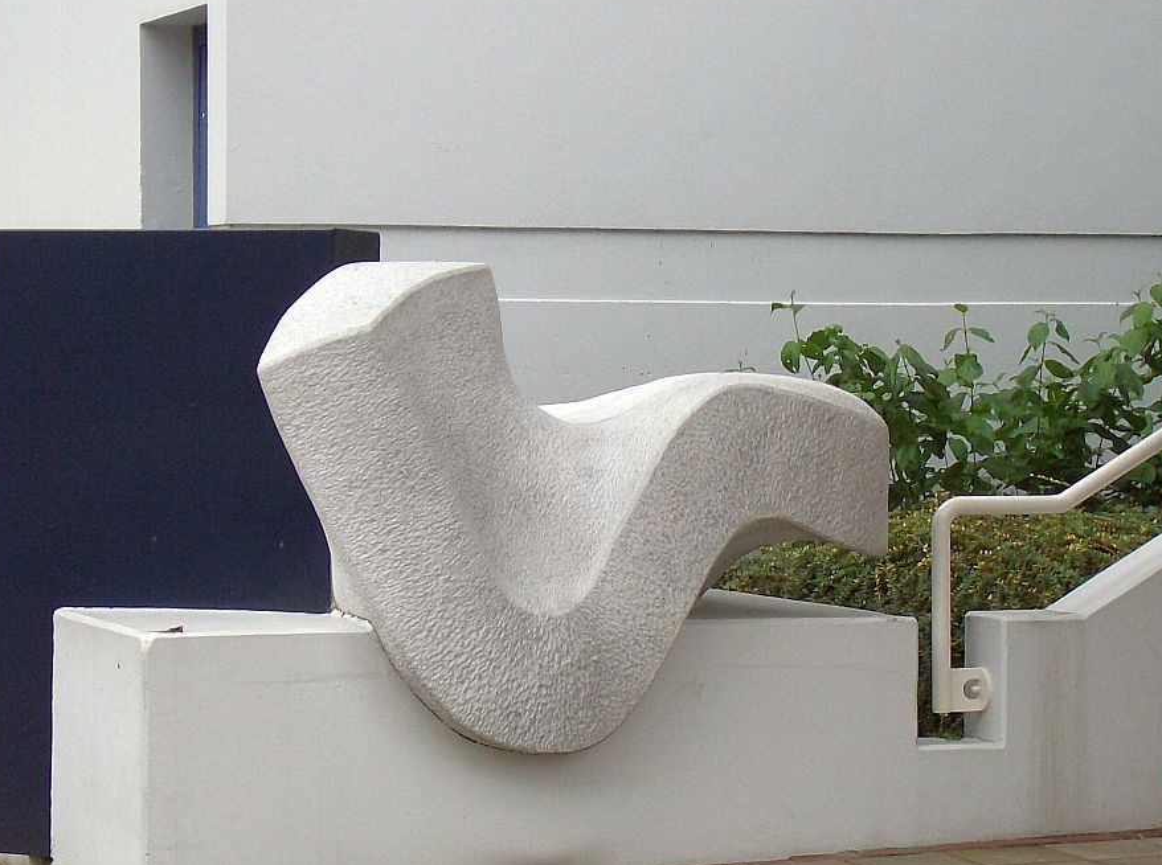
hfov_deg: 15.7
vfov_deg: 11.7
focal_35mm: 126
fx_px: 4219
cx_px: 495
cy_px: 424
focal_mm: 18
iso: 125
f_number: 4.8
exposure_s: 1/134
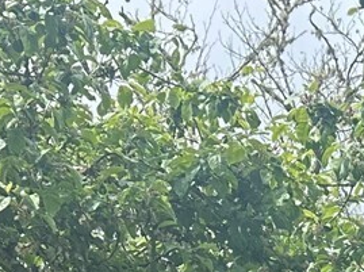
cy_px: 668
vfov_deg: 9.2
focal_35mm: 143
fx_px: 1502
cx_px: 438
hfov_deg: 13.4
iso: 80
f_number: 1.78
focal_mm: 6.86
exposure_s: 1/1339
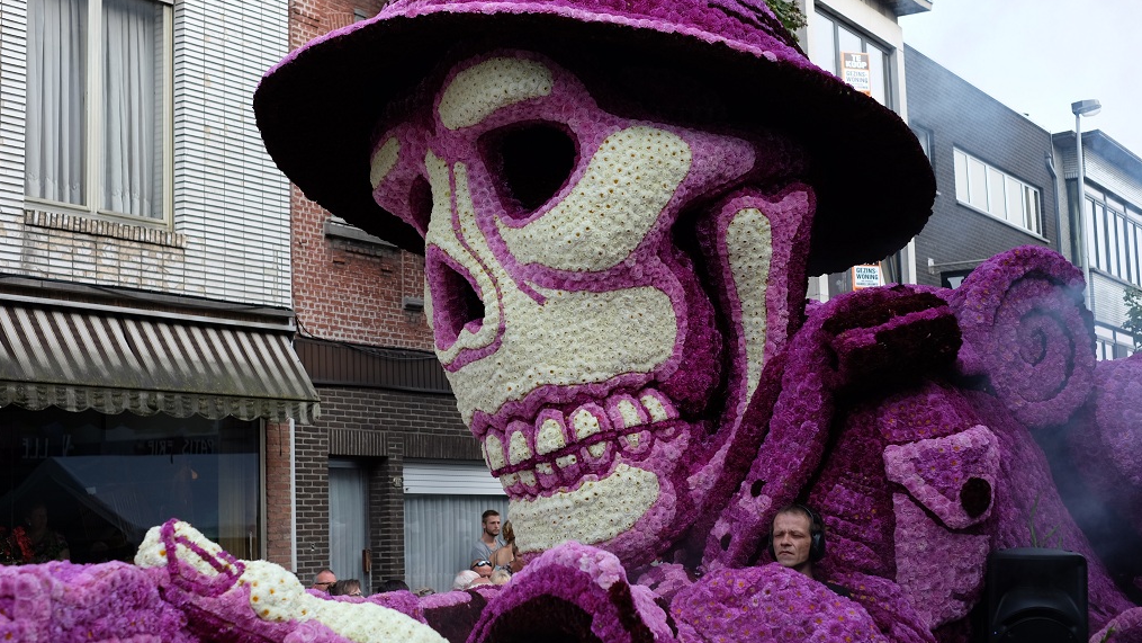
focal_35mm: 56
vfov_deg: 21.5
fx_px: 1696
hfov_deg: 37.2
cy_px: 309
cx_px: 570
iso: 200
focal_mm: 35
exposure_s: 1/850
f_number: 2.8
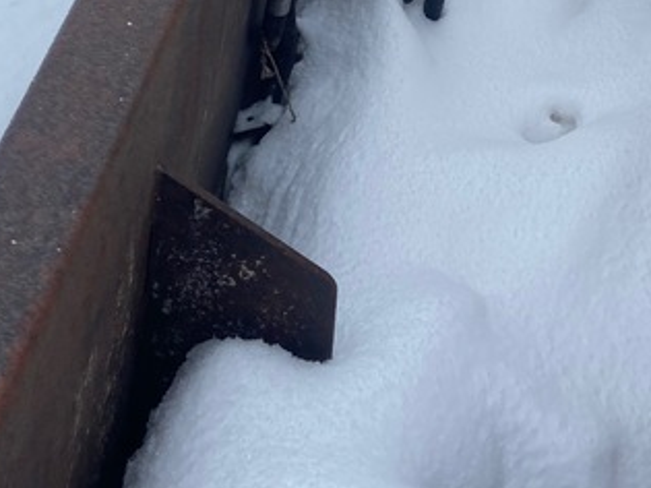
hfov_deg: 29.1
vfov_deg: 21.4
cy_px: -17
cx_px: 469
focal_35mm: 66
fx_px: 1241
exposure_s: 1/495
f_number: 1.8
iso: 32
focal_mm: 4.25
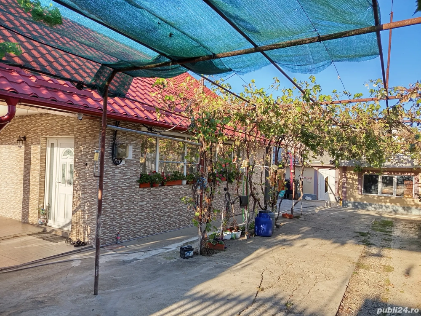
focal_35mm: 24
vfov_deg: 56.8
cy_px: 158
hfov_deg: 71.6
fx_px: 292
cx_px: 210
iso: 66
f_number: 1.7
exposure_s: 1/100
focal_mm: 5.24
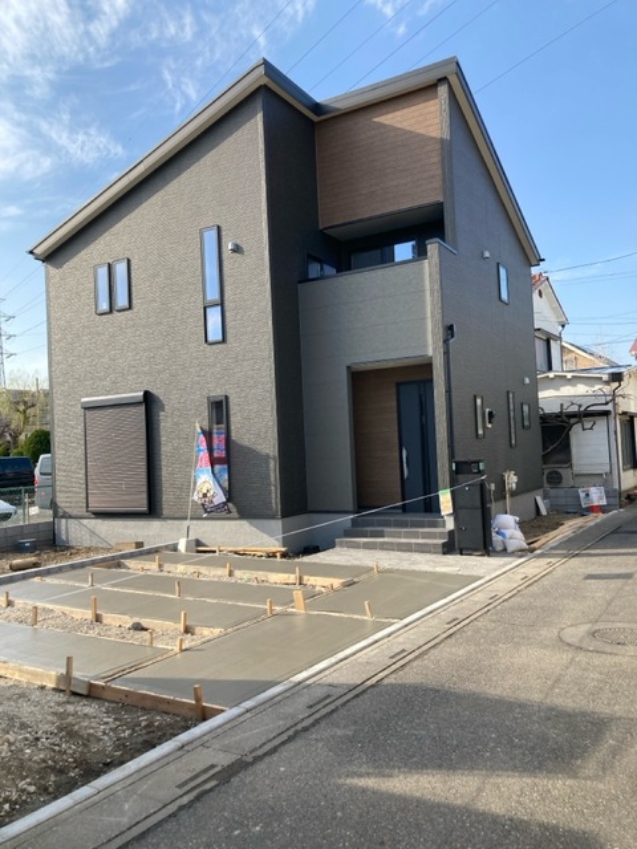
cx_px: 318
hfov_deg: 49.7
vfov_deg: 63.4
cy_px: 424
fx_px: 687
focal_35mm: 28
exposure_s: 1/838
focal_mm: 3.99
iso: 20
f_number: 1.8
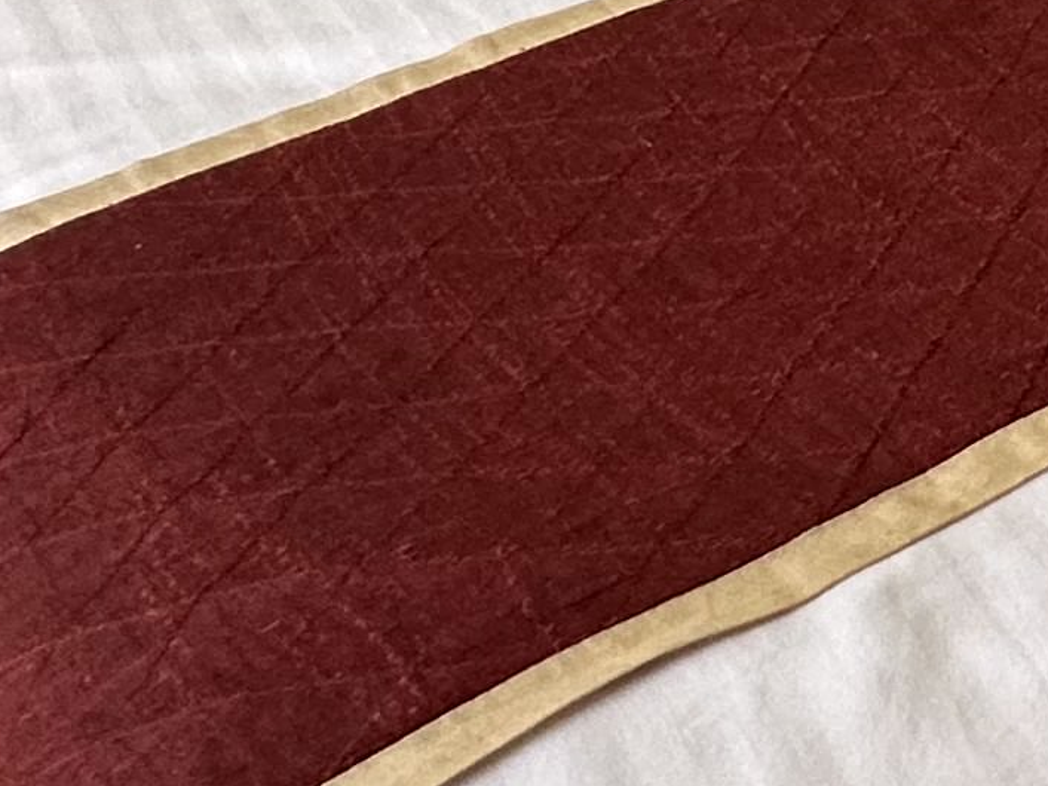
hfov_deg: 17.2
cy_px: -982
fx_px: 2421
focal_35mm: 80
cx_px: 2138
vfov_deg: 14.1
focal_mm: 2.22
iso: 125
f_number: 2.2
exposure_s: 1/100
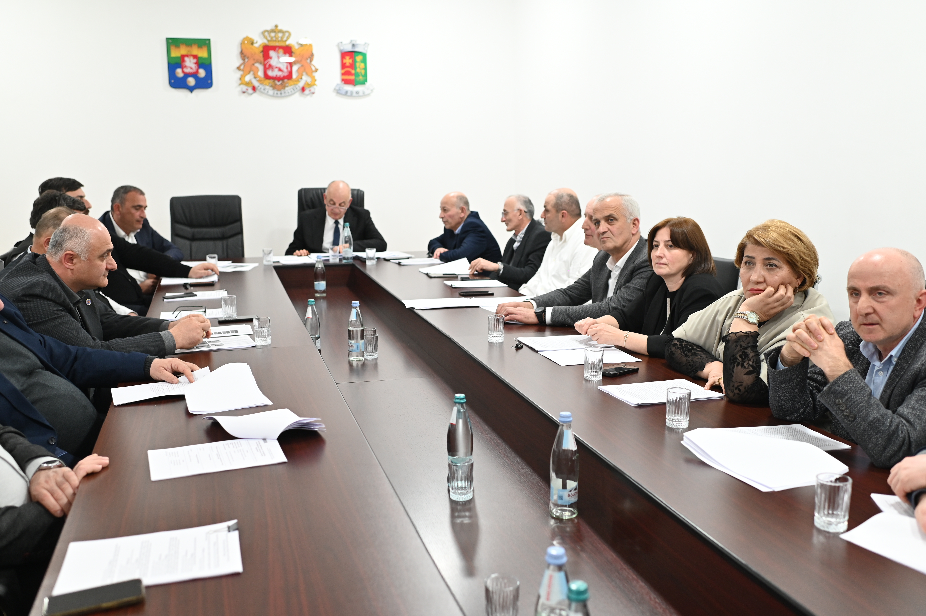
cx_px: 463
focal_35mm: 35
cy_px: 308
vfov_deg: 37.8
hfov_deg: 54.5
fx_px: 900
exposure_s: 1/125
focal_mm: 35
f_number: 2.8
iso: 1000
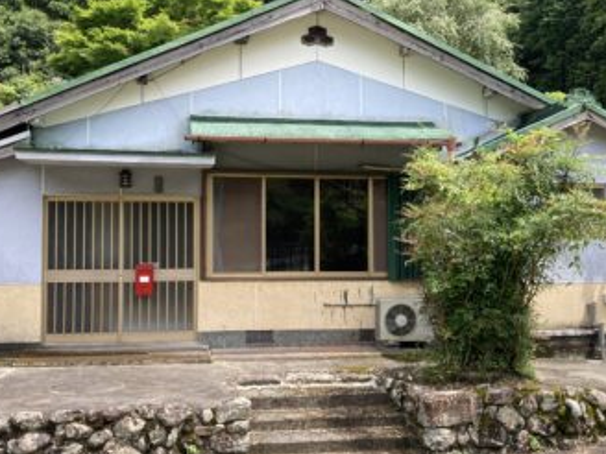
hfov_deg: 45.8
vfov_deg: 35.1
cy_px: 225
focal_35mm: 41
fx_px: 718
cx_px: 299
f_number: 1.8
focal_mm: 3.99
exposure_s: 1/592
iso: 20
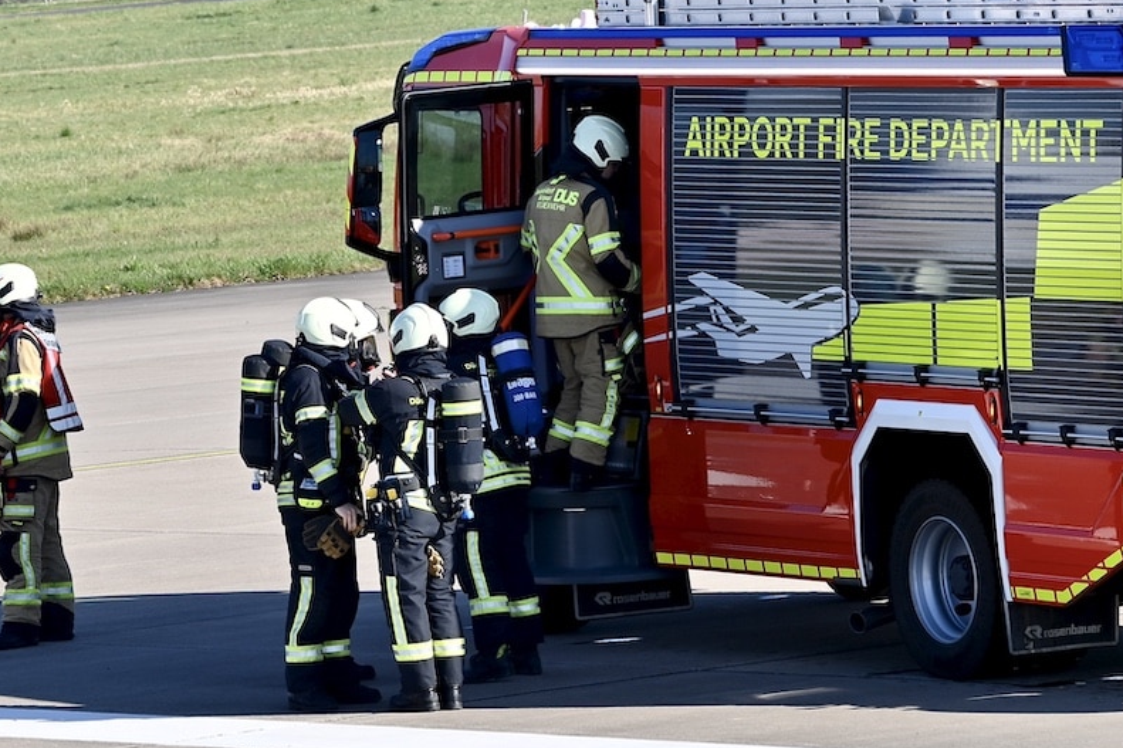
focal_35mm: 259
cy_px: 419
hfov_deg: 8.0
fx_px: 8077
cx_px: 554
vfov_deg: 5.3
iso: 220
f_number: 16
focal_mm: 200
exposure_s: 1/125
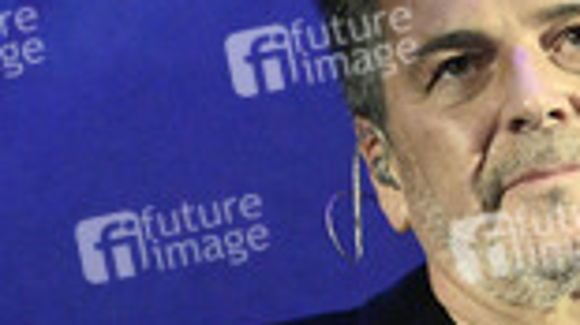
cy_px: 332
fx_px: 7486
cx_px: 597
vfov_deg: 2.5
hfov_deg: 4.4
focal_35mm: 487
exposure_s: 1/250
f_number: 5.6
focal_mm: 160
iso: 32000
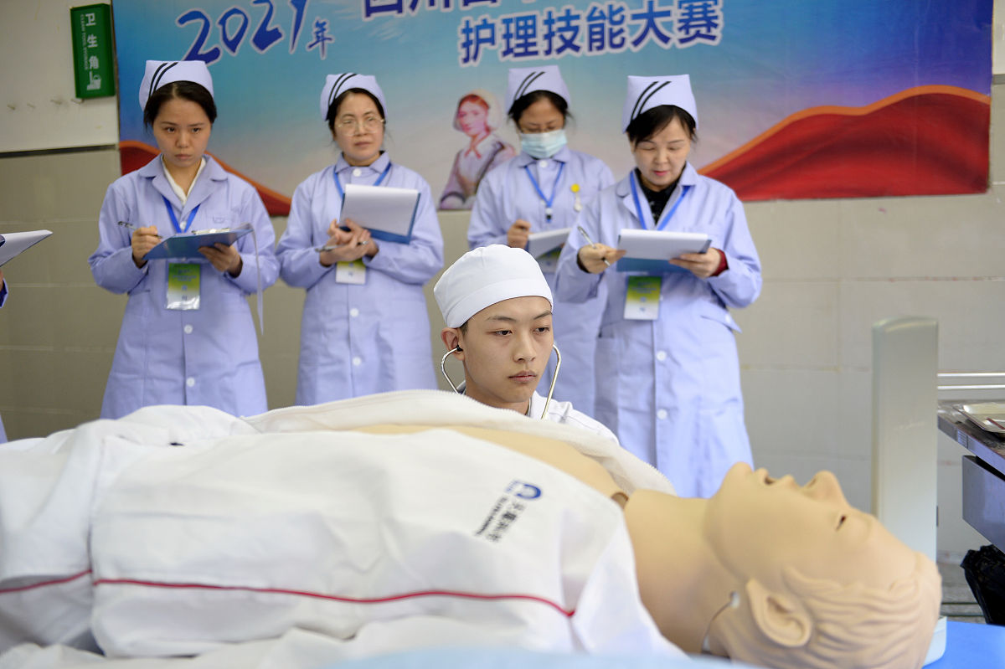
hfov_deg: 48.5
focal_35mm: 40
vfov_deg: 33.4
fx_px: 1116
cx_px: 502
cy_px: 334
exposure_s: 1/125
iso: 500
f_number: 2.8
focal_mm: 40
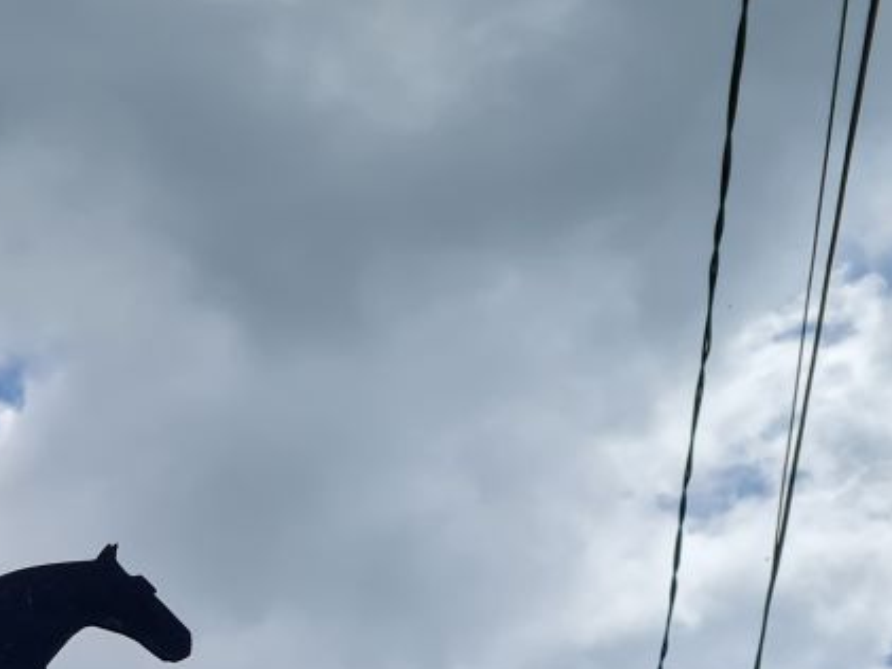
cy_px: 932
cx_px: -441
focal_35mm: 79
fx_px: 2036
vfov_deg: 17.2
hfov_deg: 21.0
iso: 50
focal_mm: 5.4
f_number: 1.8
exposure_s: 1/6176
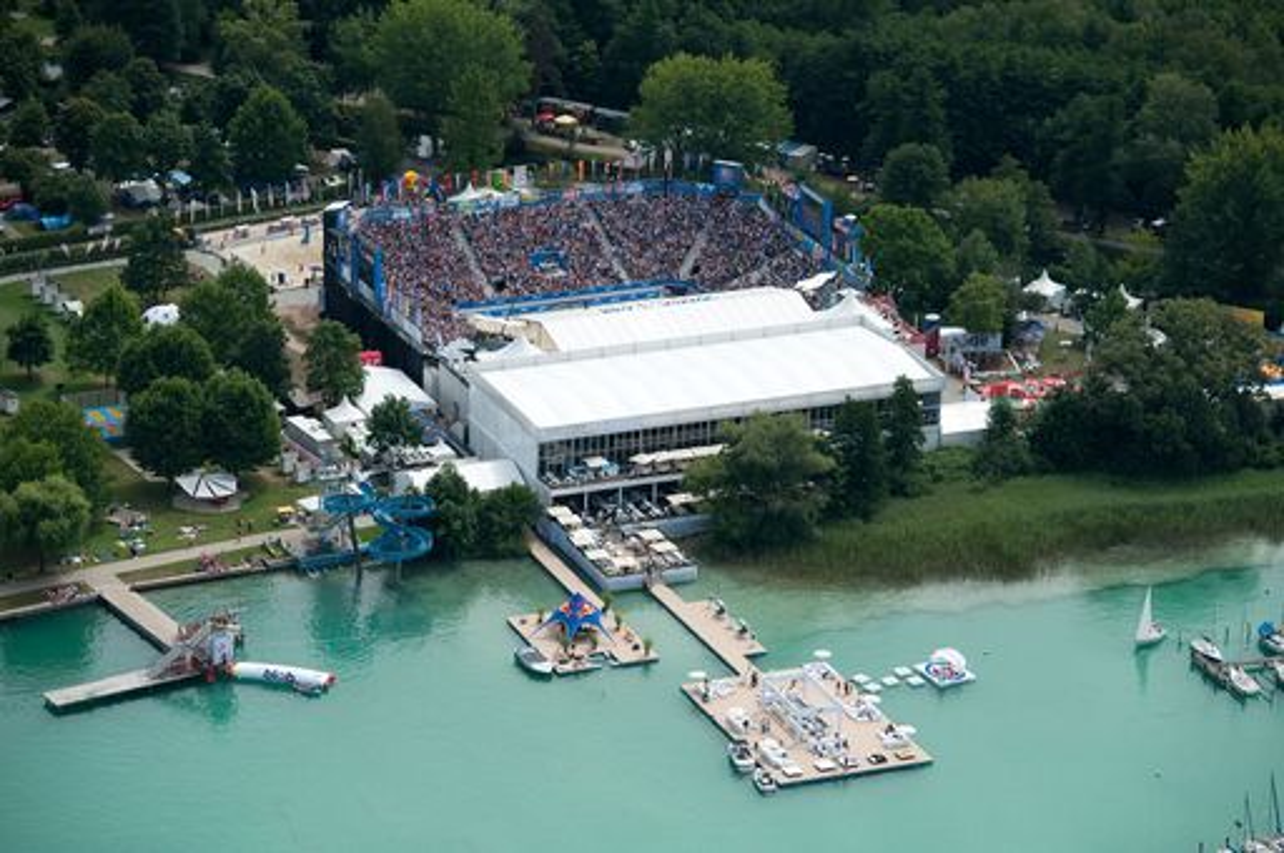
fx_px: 4809
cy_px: 426
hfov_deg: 15.2
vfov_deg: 10.1
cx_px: 642
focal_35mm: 135
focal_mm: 135
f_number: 4.5
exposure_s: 1/2000
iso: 200
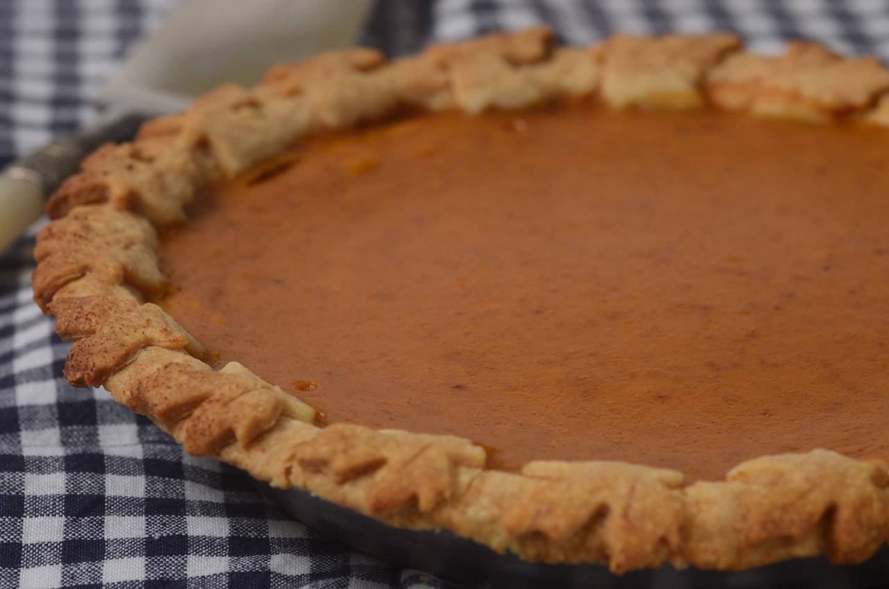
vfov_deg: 8.7
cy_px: 294
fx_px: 3882
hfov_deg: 13.1
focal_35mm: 158
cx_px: 444
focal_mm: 105
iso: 100
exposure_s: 1/125
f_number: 5.6
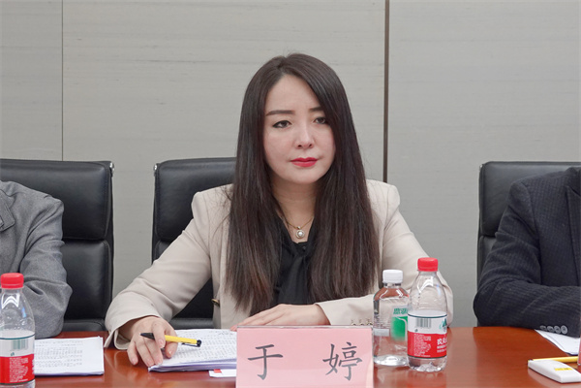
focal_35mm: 58
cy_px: 194
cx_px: 290
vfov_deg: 23.4
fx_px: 936
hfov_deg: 34.5
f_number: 3.5
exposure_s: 1/50
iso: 800
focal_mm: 21.32
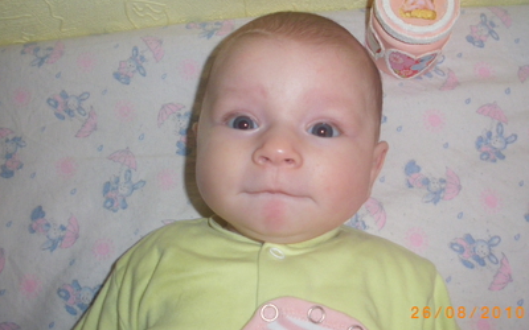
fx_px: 620
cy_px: 141
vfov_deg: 29.8
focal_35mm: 43
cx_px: 284
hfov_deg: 46.2
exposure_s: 1/50
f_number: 3.5
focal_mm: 6.3
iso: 320
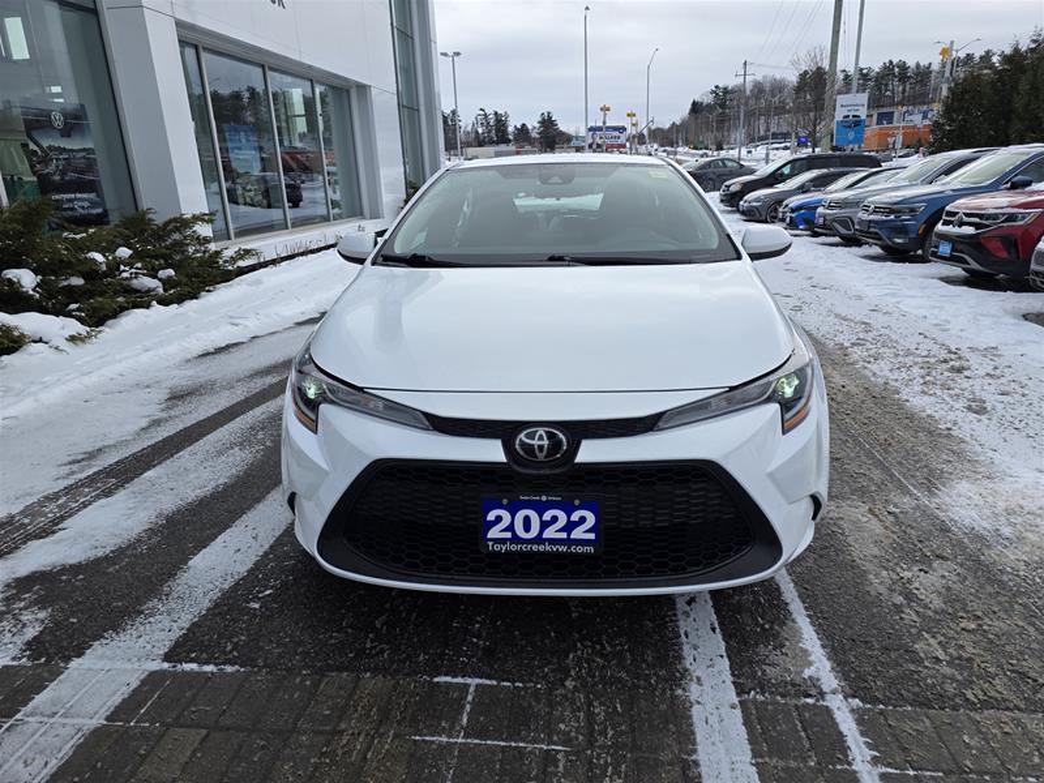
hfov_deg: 73.9
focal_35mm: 23
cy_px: 392
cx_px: 522
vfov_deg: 58.9
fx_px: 694
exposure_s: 1/4650
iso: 80
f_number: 1.7
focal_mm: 6.3
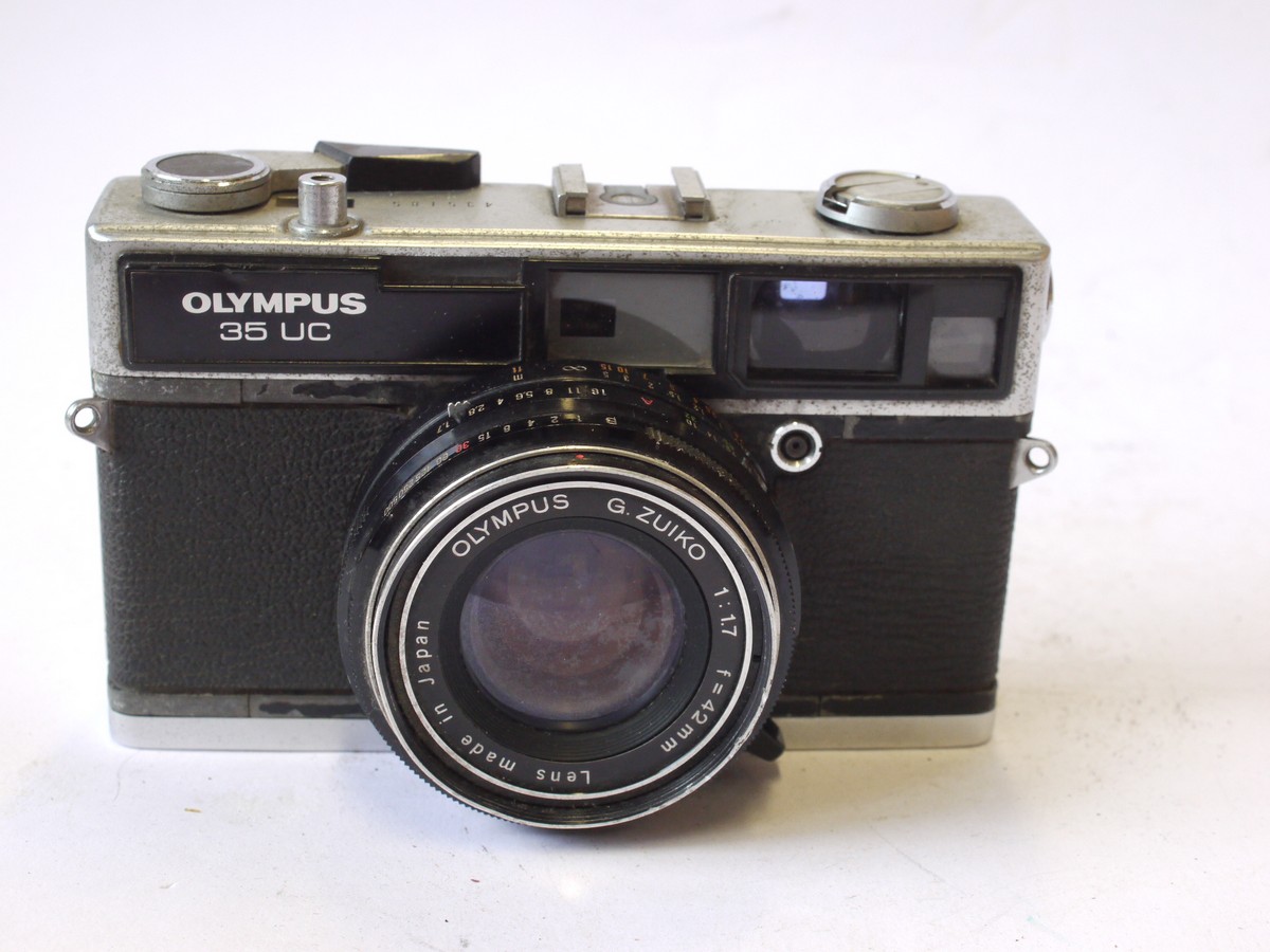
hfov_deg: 32.2
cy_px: 476
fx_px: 2201
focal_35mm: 60
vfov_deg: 24.4
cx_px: 635
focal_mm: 30
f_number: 8
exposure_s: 1/60
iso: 800
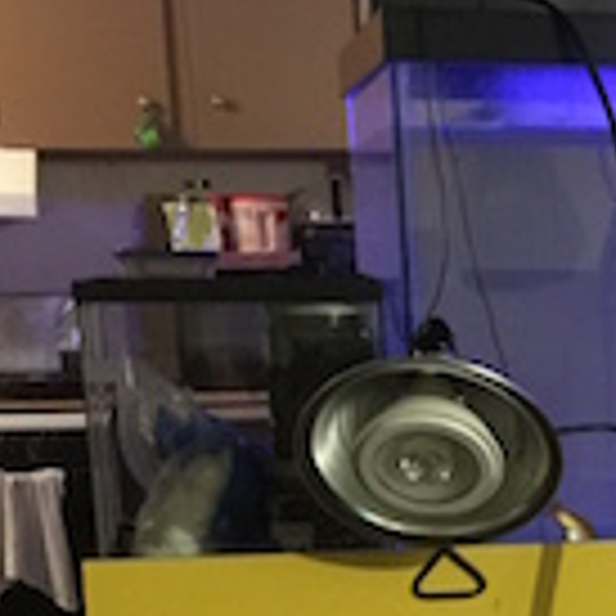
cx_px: 832
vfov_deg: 14.8
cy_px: 818
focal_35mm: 112
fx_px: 2255
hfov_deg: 14.8
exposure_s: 1/4
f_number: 2.2
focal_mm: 4.15
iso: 160
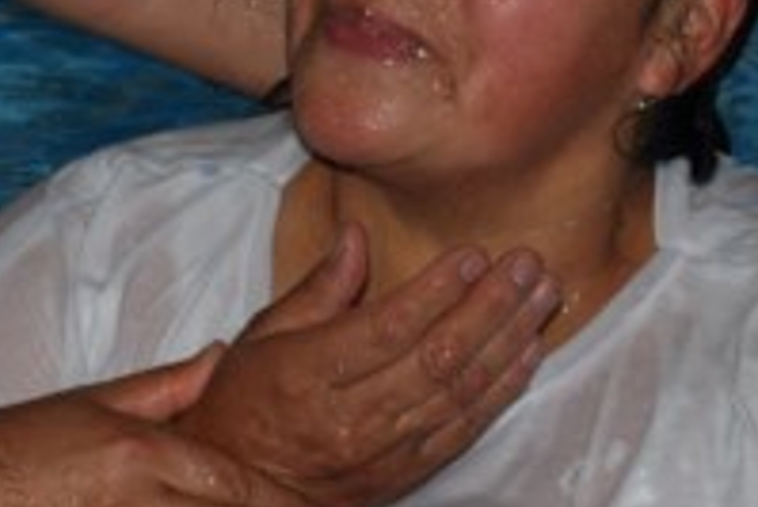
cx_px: 274
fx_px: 5596
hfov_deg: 7.7
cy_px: 122
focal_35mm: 266
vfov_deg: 5.2
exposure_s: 1/60
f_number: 5.6
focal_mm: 55
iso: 200
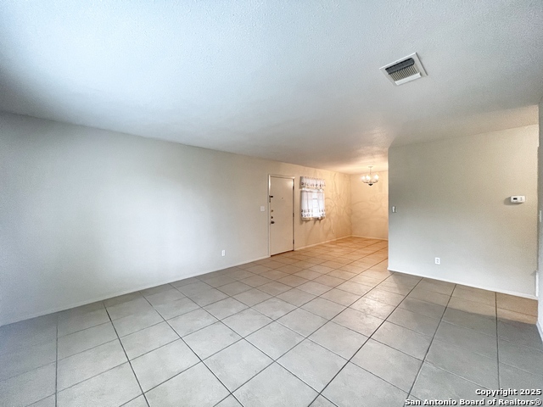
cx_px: 272
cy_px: 204
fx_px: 204
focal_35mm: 13
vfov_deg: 89.9
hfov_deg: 106.2
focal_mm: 1.57
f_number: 1.8
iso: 250
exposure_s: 1/60
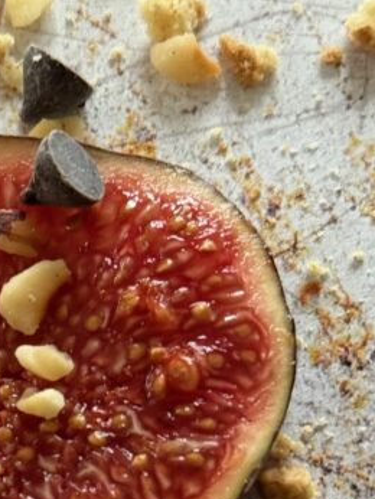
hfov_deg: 10.3
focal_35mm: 142
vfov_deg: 13.5
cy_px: 611
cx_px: -63
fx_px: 2049
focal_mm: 6.76
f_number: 1.78
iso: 200
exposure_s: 1/50
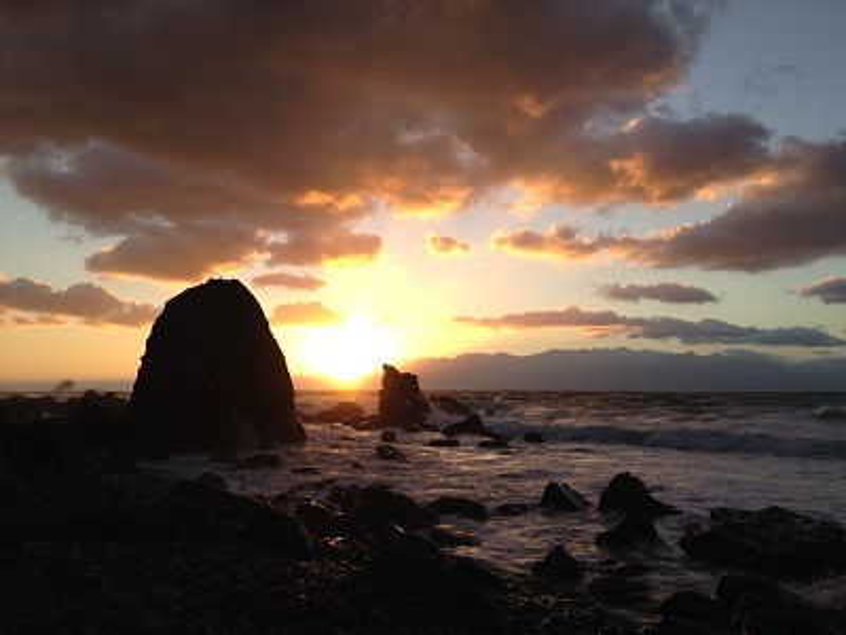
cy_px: 318
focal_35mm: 35
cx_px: 423
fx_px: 855
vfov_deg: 40.7
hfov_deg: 52.6
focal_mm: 4.28
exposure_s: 1/536
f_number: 2.4
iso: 50
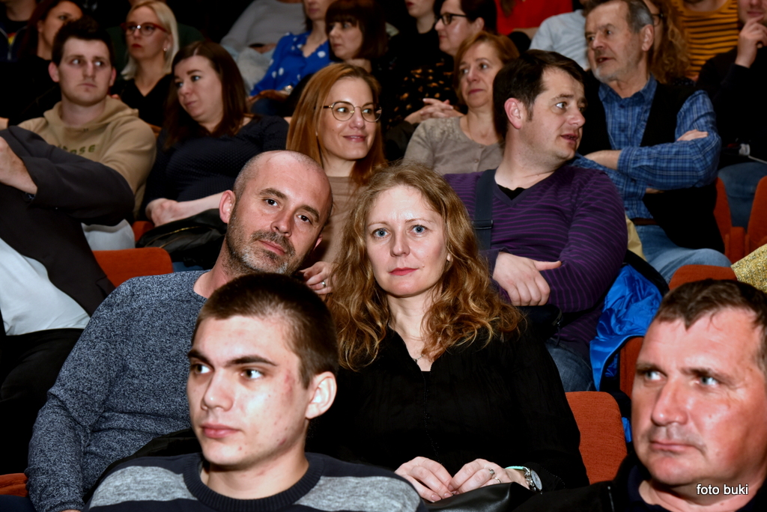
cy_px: 256
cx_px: 384
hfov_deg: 30.9
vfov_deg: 20.9
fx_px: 1386
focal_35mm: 65
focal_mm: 65
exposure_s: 1/160
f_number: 6.3
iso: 500
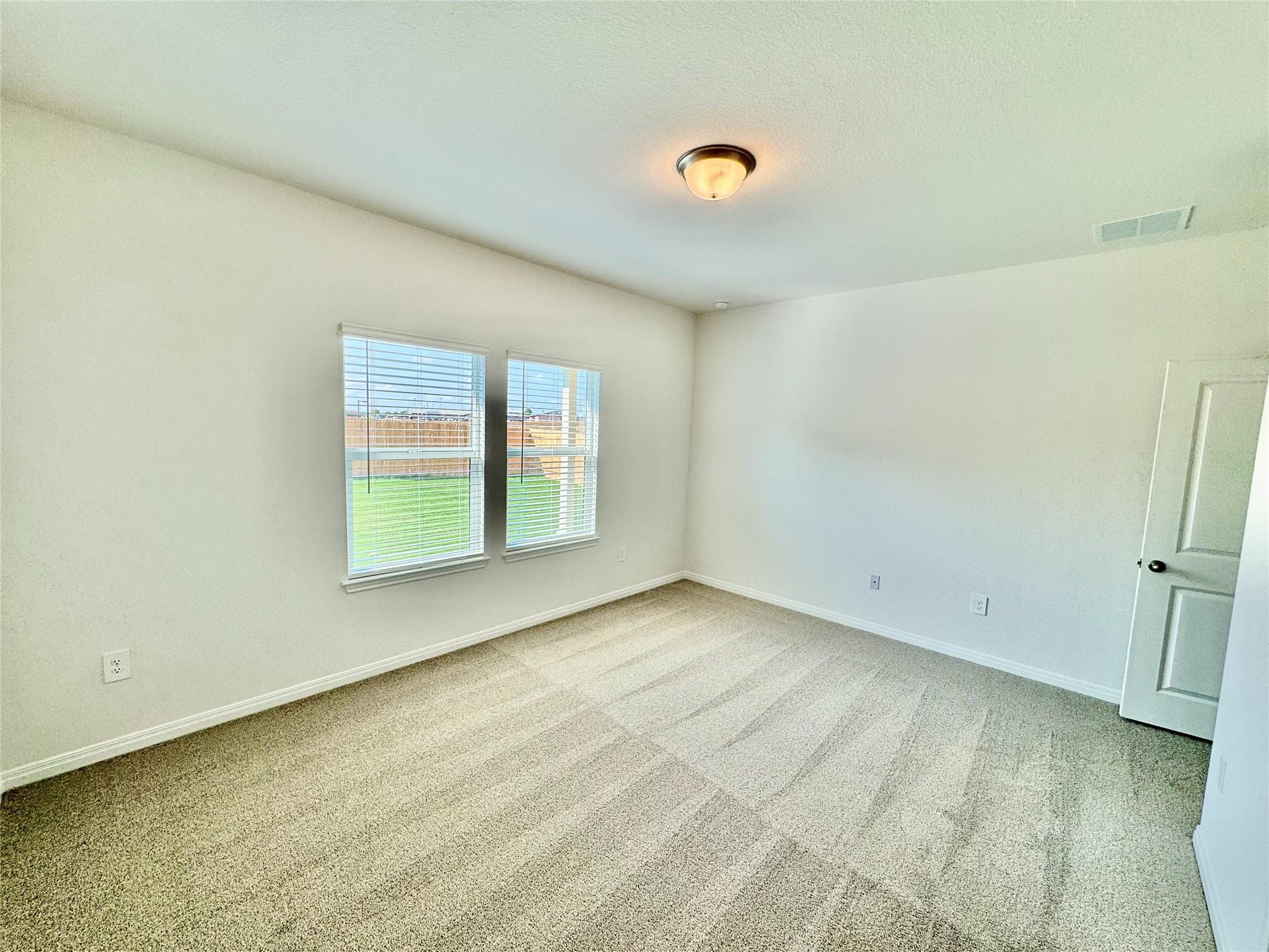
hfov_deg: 102.1
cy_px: 476
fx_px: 513
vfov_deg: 85.7
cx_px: 634
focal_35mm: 14
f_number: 2.2
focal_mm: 2.22
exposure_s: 1/211
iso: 40
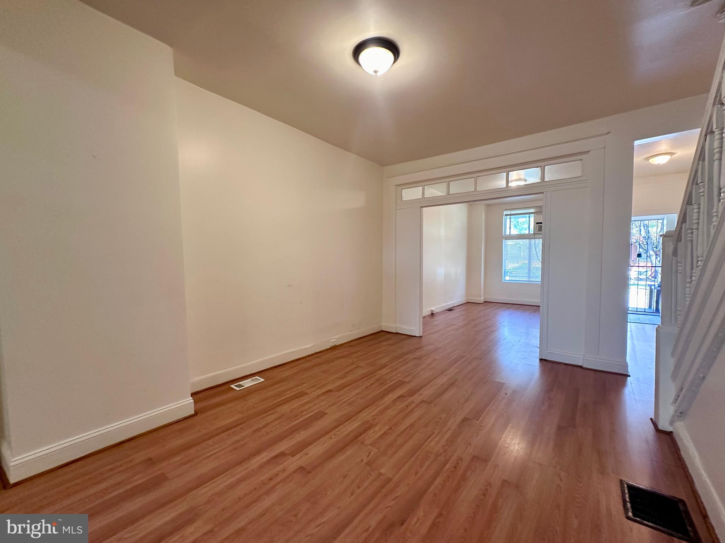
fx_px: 293
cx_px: 362
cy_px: 272
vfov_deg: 85.7
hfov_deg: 102.1
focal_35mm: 14
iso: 200
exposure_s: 1/60
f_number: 2.2
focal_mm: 2.22
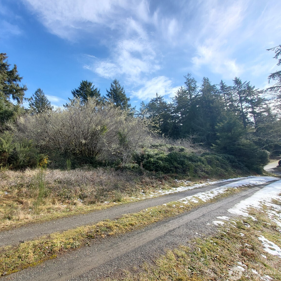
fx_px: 147
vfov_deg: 87.4
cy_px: 137
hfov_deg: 84.8
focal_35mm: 16
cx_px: 97
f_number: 2.2
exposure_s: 1/684
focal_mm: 1.8
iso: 50
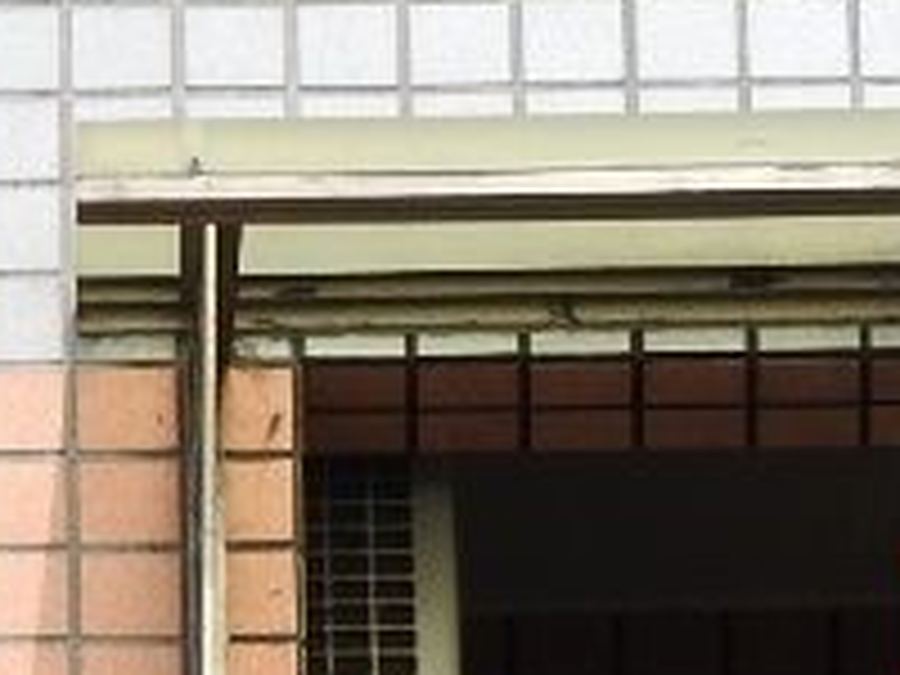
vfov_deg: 1.1
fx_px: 35983
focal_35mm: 1384
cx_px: 1881
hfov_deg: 1.4
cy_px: 518
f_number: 5.5
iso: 100
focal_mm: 48.4
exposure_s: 1/250
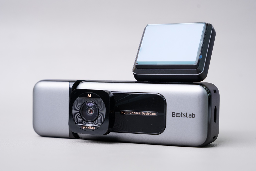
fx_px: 576
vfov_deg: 16.8
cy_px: 90
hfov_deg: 25.1
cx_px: 141
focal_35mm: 81
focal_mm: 70
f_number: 7.1
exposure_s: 1/100
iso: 1000
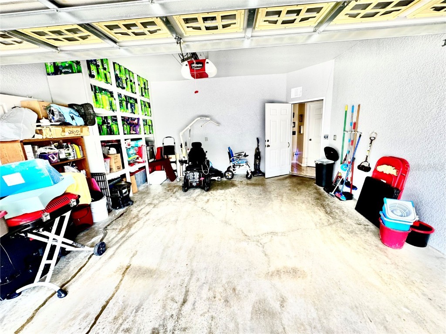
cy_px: 167
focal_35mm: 14
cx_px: 223
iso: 80
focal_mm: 2.22
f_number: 2.2
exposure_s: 1/99
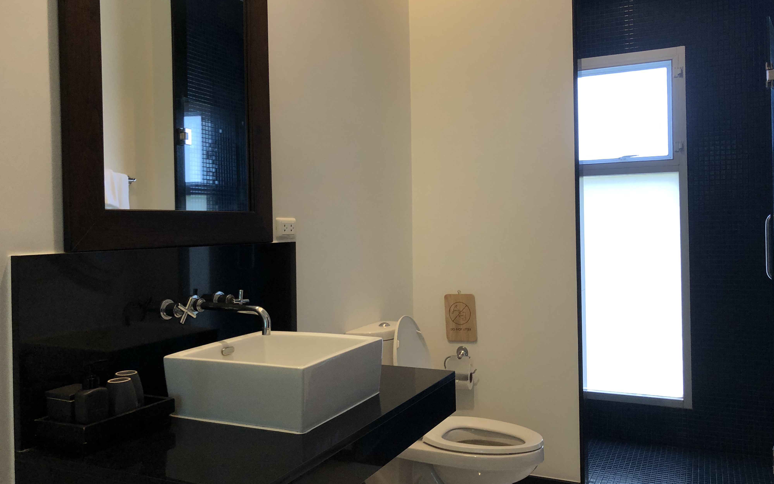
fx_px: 633
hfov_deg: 62.9
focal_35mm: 30
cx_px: 388
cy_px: 230
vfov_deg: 41.8
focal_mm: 4
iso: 25
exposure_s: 1/33
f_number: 1.8
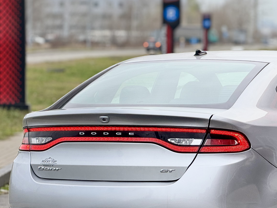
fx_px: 1689
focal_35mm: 211
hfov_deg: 9.3
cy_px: 141
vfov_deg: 7.0
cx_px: 242
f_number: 2.8
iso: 64
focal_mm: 15.66
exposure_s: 1/99
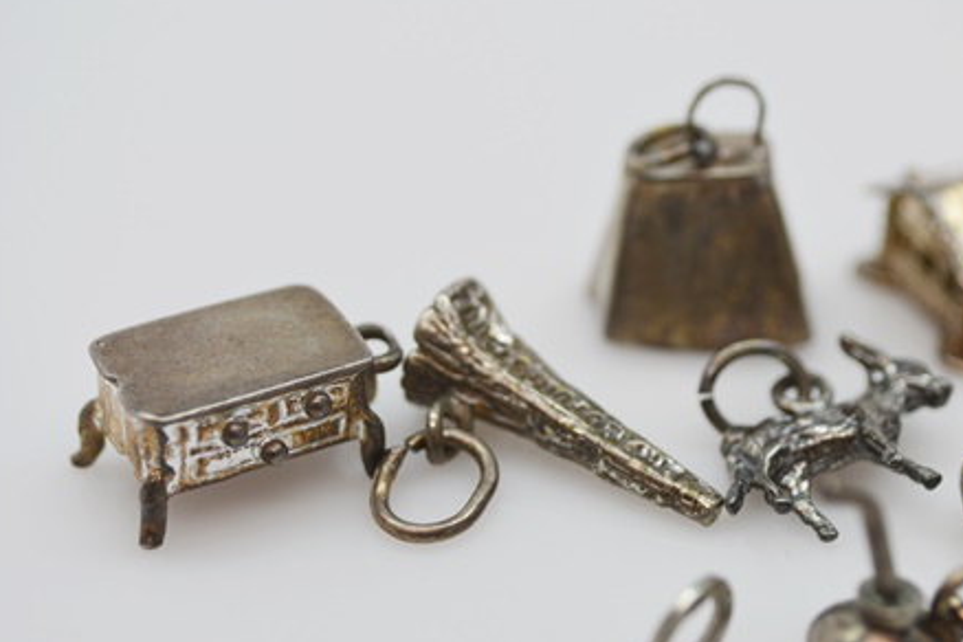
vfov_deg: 18.4
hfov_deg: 27.3
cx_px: 565
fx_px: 1979
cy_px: 339
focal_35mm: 74
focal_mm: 36
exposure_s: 1/160
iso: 200
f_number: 6.3
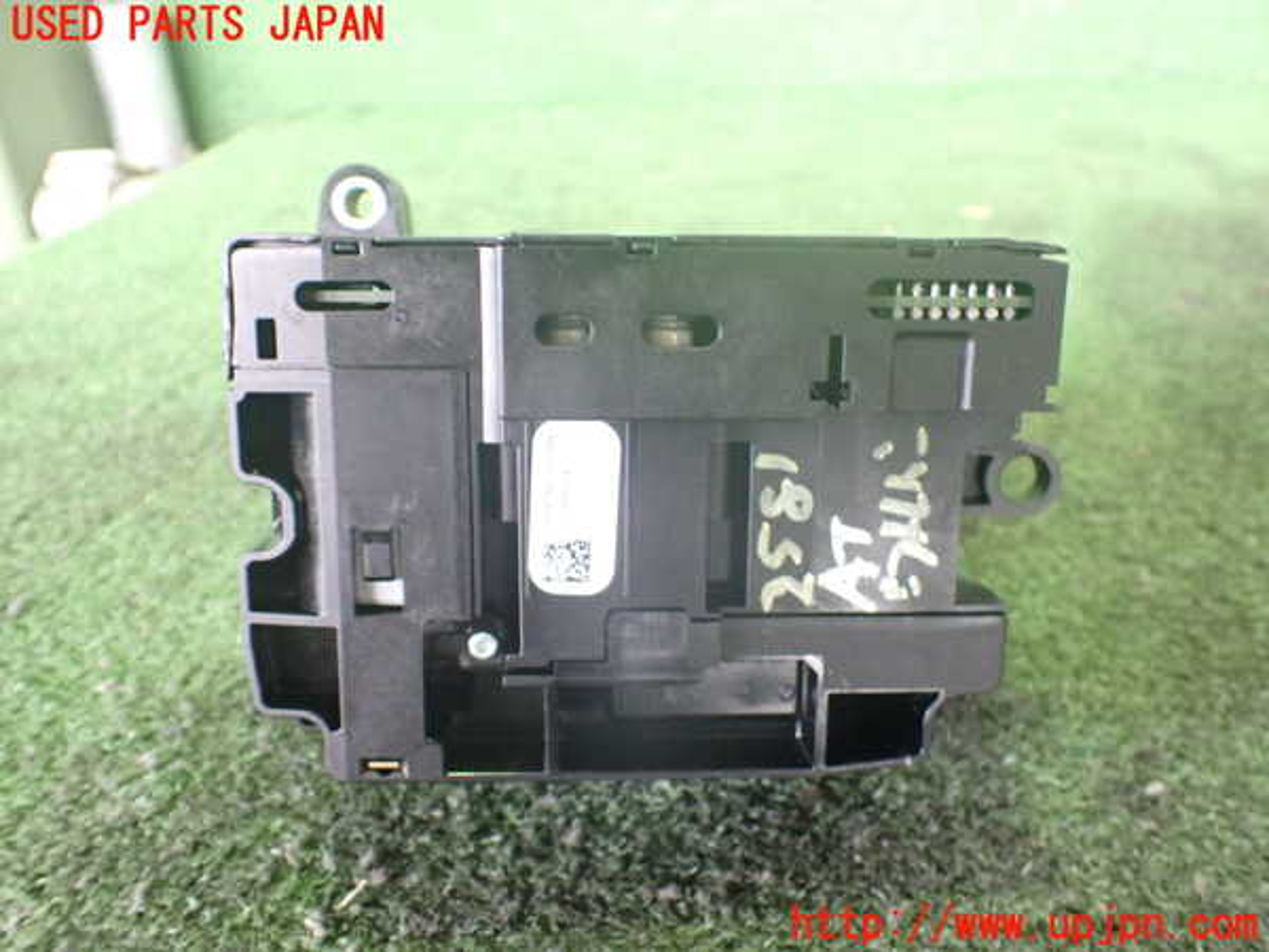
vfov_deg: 46.8
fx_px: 1100
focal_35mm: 30
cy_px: 476
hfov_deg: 60.0
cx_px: 634
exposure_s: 1/30
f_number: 2.3
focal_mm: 5.4
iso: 1000
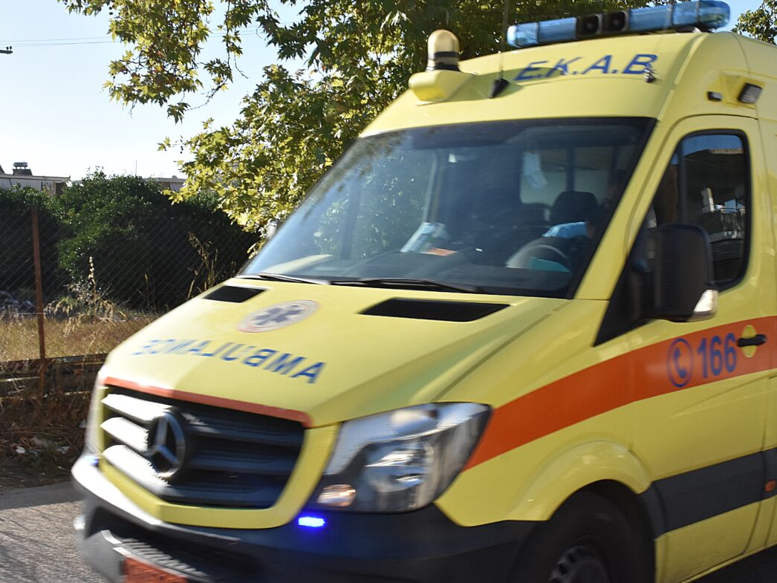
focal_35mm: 49
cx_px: 440
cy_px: 239
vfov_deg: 29.8
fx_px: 1094
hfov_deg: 39.0
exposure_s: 1/640
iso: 800
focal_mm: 23
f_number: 13
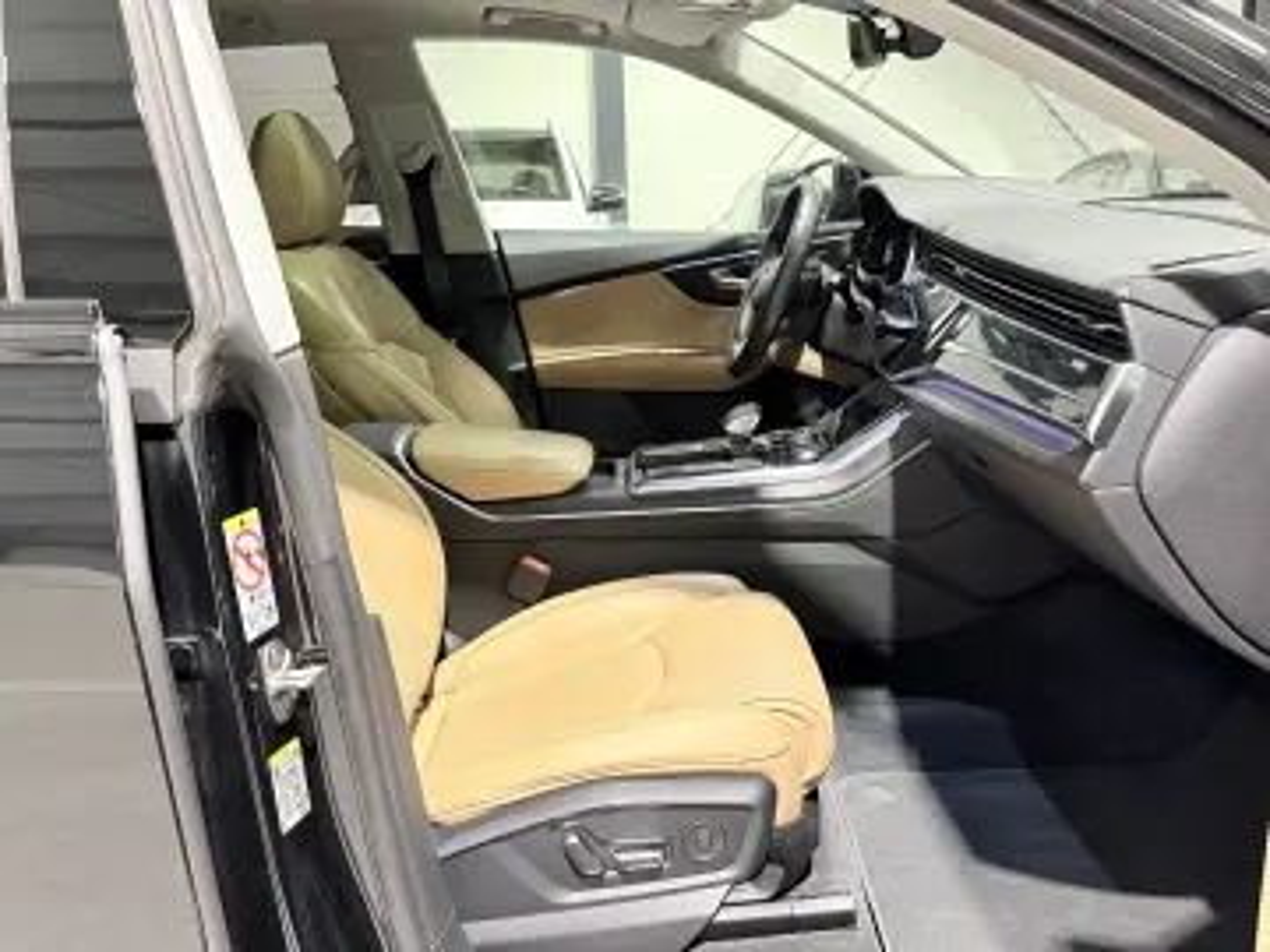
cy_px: 476
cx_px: 635
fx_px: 881
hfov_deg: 71.6
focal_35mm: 24
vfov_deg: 56.8
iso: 400
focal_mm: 6.76
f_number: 1.78
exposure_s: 1/50
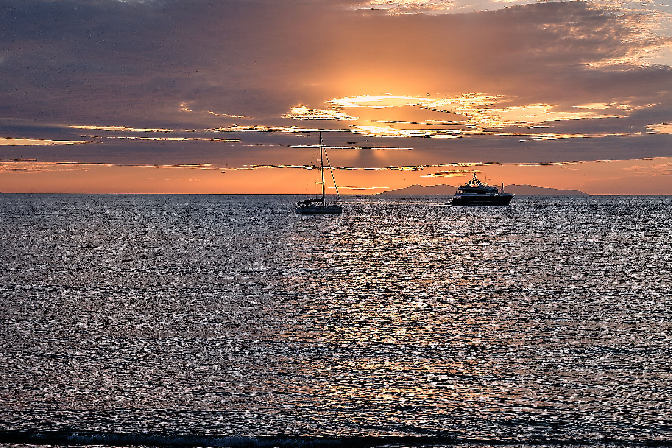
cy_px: 194
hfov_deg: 27.6
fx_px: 1363
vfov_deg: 18.7
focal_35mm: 73
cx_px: 441
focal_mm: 35.8
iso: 200
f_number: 20
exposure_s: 1/15
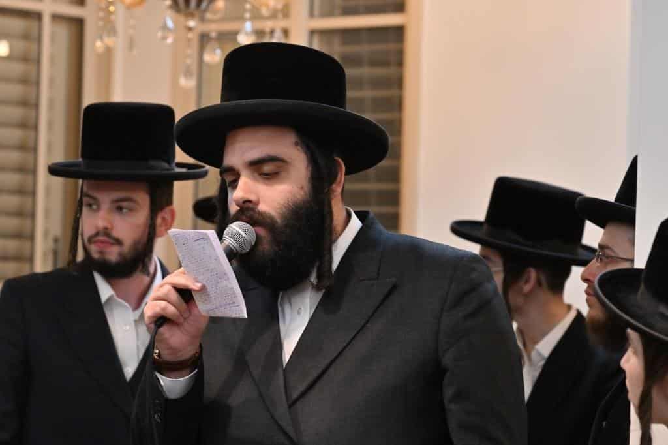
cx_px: 334
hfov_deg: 14.5
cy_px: 222
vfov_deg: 9.7
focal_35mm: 142
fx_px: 2634
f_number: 4
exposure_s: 1/320
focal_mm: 95
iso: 640
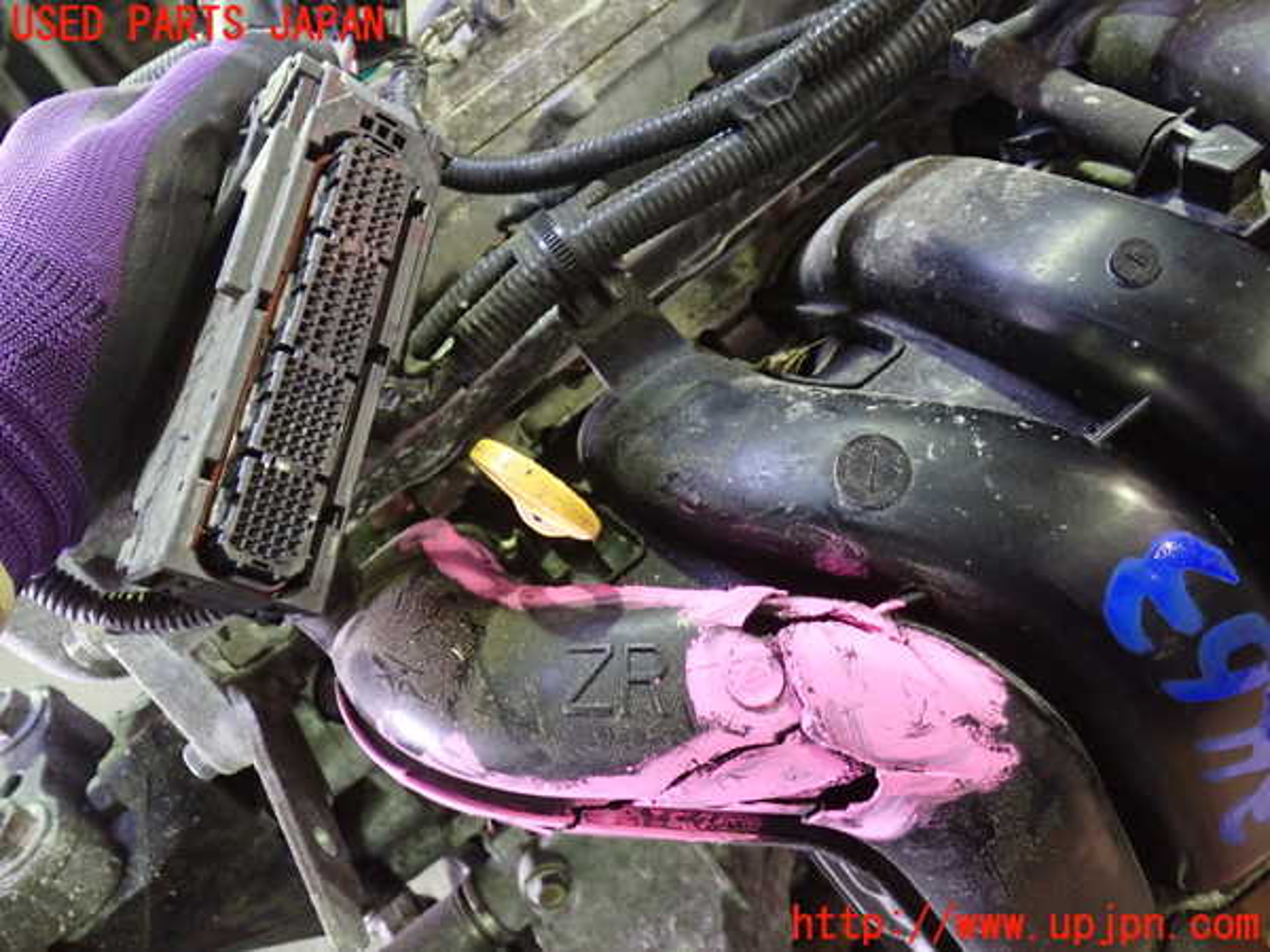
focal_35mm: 30
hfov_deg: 60.0
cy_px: 476
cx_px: 635
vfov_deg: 46.8
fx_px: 1101
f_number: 2.3
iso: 800
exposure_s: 1/25
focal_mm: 5.4
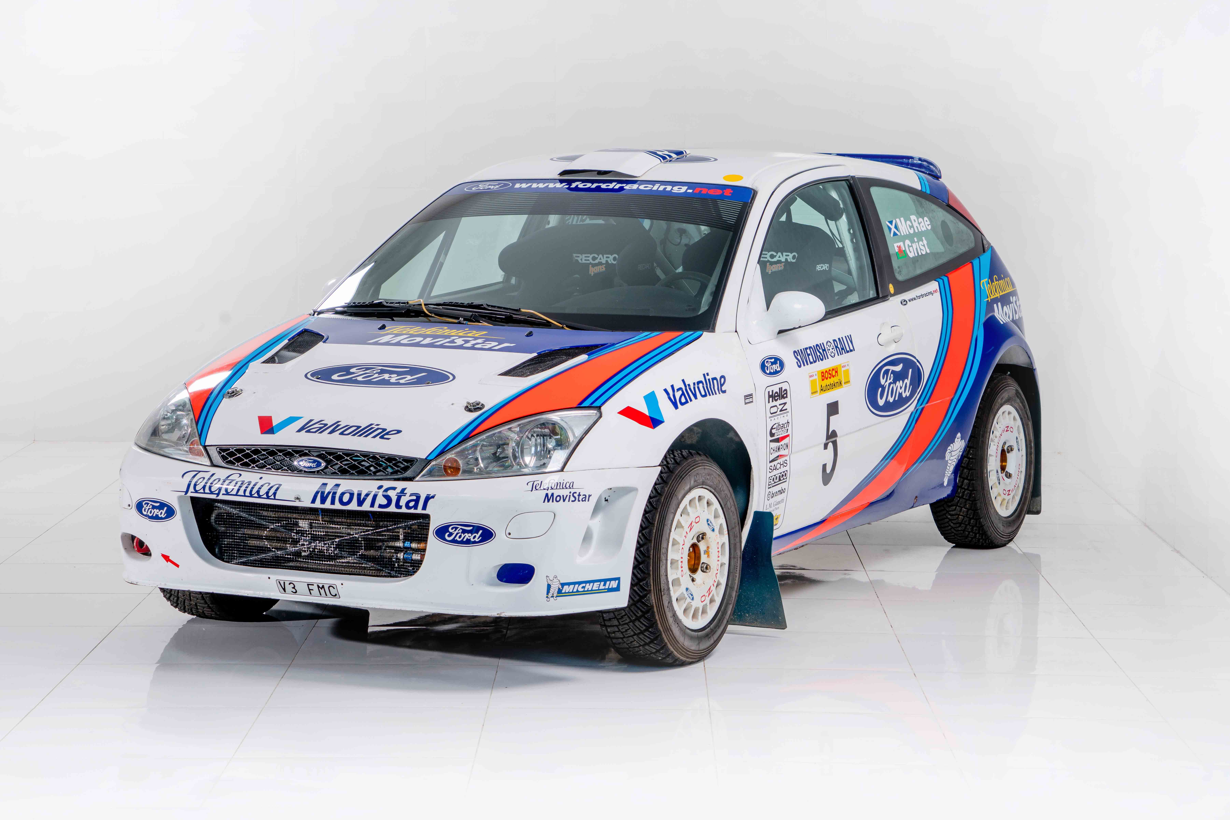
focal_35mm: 85
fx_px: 2904
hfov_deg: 23.9
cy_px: 410
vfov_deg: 16.1
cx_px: 608
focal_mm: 77
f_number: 10
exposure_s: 1/25
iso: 200
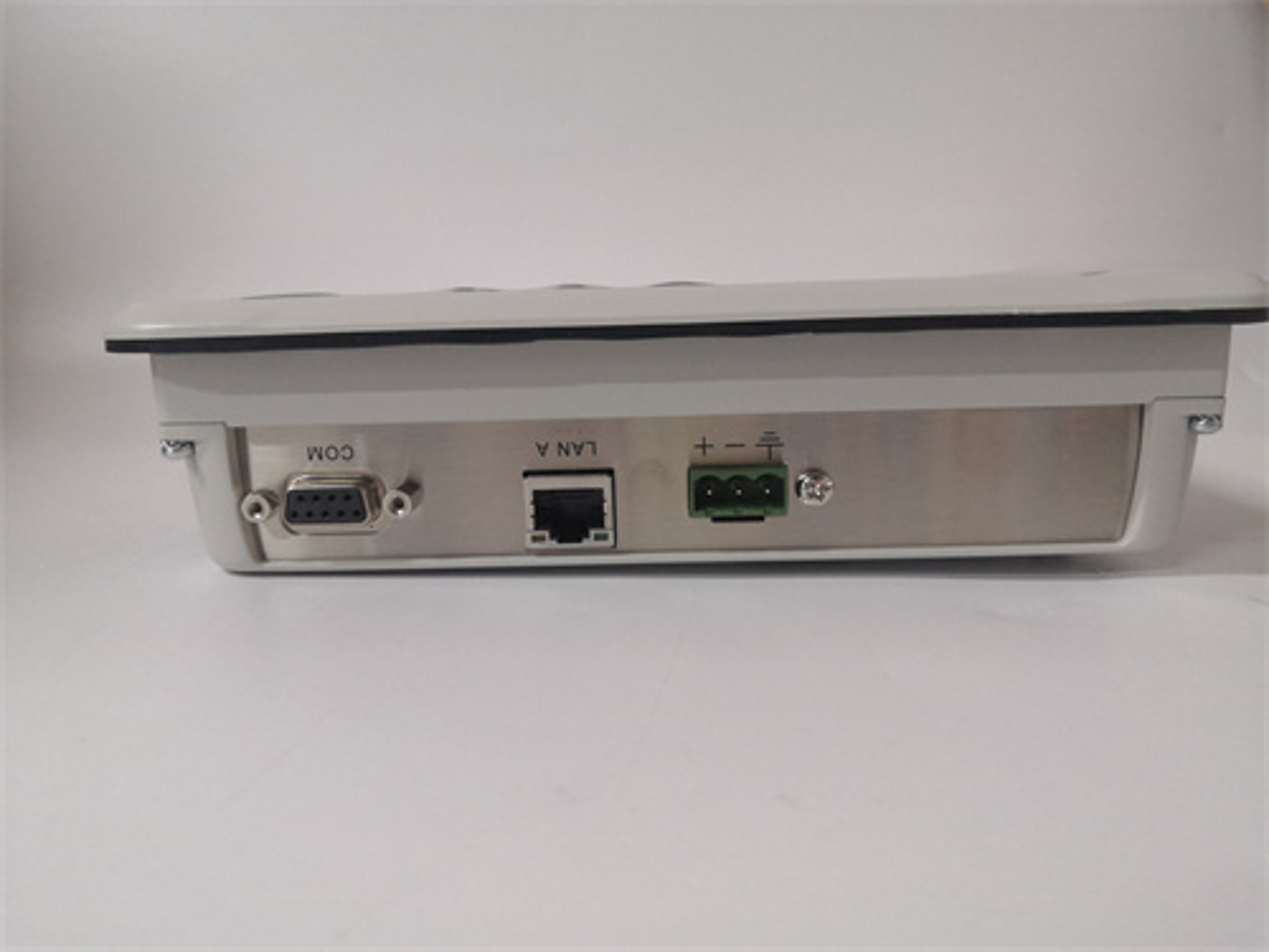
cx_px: 634
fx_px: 990
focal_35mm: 27
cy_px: 476
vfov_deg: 51.4
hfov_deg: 65.3
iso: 320
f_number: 1.8
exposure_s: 1/50
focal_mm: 3.95
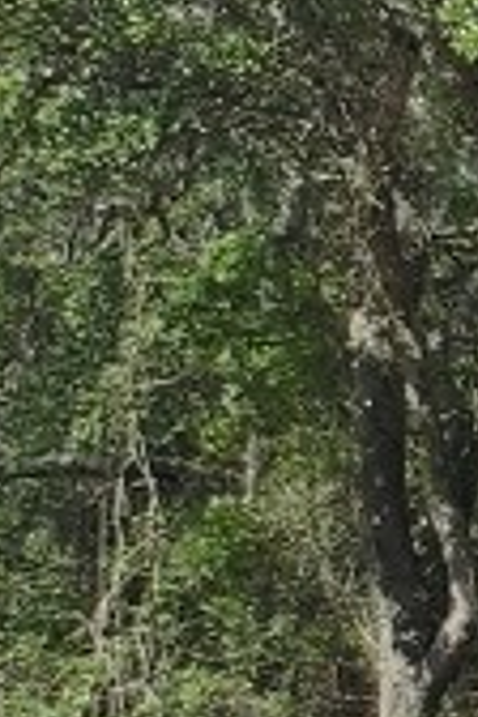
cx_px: 772
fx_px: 1892
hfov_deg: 13.4
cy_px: 457
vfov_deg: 21.4
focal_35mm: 95
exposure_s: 1/699
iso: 50
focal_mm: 1.78
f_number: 1.9
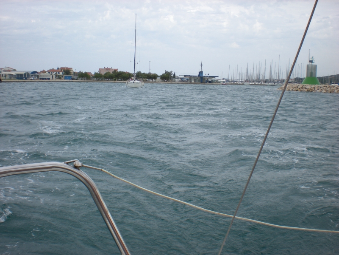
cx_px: 170
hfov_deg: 49.0
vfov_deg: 37.7
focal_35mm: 38
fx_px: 372
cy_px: 128
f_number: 4.6
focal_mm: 6.3
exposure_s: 1/360
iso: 64
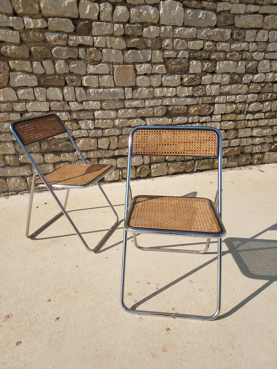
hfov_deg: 56.8
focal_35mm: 24
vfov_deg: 71.6
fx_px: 256
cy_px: 184
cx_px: 138
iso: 40
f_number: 1.8
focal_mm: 4.6
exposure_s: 1/1257
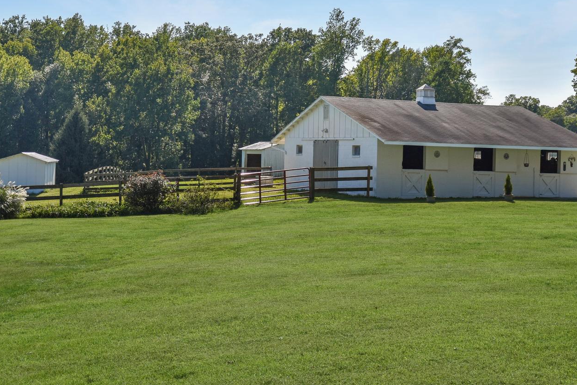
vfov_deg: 22.9
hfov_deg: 33.9
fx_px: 945
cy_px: 127
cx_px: 292
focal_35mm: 59
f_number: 8
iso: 140
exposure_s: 1/500
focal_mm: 24
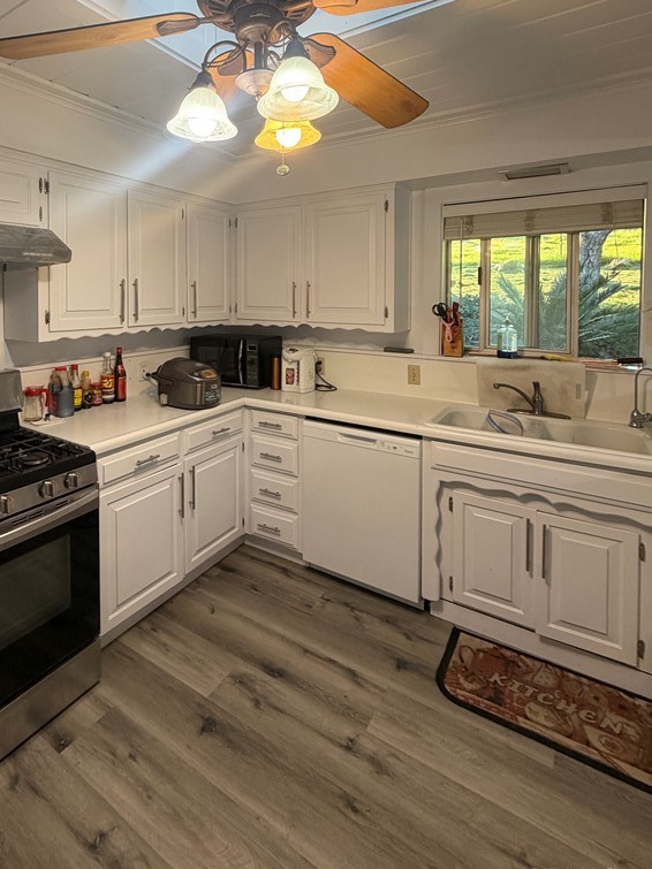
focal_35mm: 19
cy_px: 306
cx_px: 230
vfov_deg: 82.4
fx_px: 477
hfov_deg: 67.2
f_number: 2.2
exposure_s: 1/120
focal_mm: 2.22
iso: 200
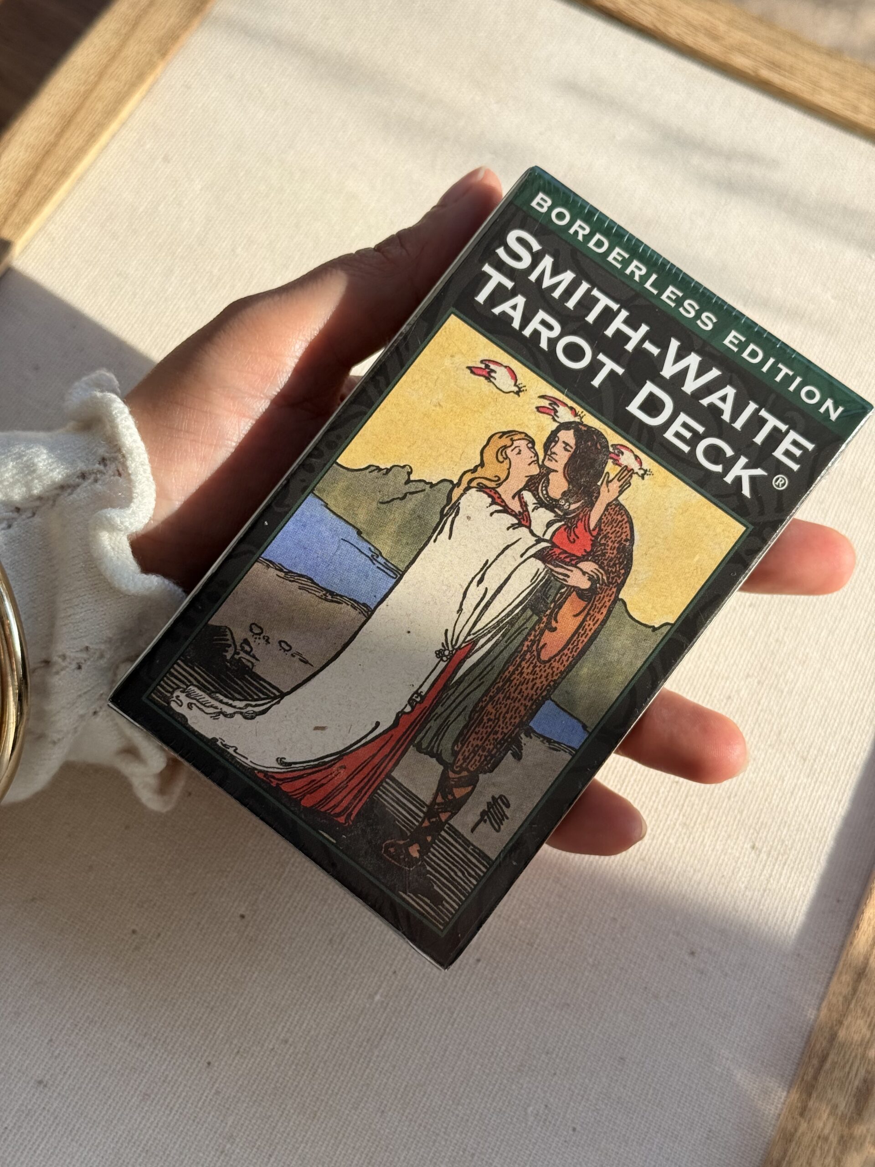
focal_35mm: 48
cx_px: 438
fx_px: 1618
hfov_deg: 30.3
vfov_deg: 39.7
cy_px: 584
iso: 64
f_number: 1.78
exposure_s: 1/1513
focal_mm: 6.76
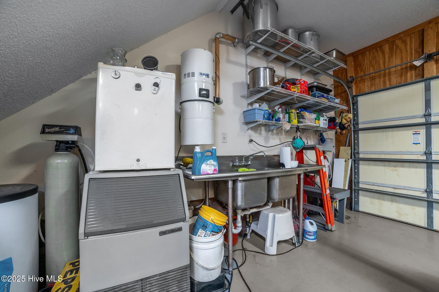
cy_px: 146
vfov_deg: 81.1
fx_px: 171
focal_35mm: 14
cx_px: 220
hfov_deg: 104.3
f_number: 8
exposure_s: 1/13
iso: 2000
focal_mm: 14
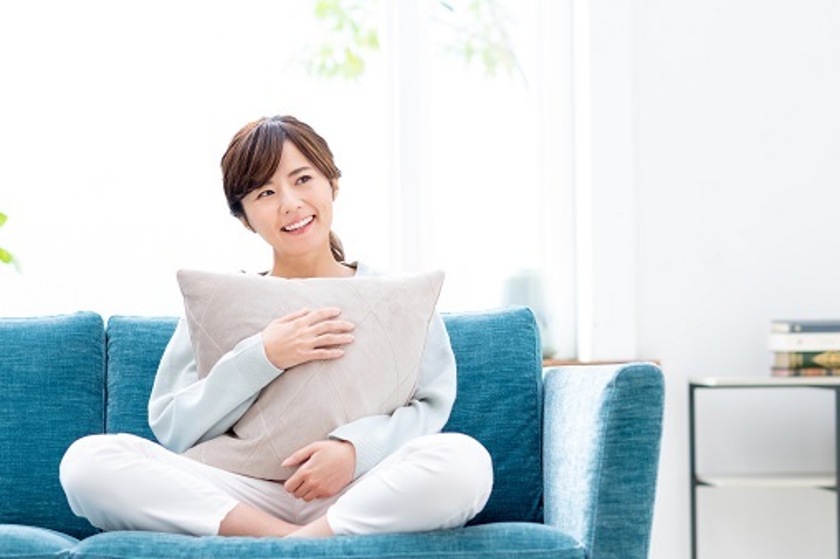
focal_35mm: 107
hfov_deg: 19.1
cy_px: 313
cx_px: 395
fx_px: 2495
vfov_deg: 12.8
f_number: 3.2
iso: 200
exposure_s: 1/160
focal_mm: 85
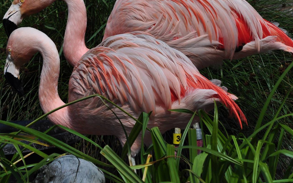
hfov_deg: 8.2
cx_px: 144
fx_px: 2049
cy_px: 66
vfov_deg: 5.1
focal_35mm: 257
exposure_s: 1/250
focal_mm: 135
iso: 220
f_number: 10
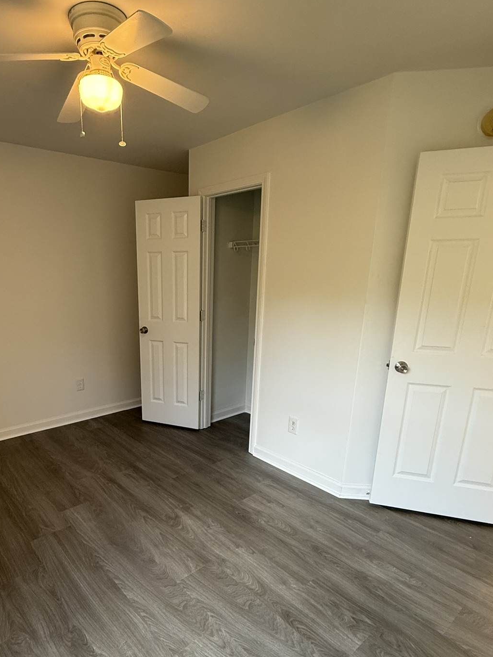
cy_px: 380
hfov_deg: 62.4
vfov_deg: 78.4
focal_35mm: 21
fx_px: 399
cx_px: 180
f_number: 2.2
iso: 200
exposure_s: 1/60
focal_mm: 2.22
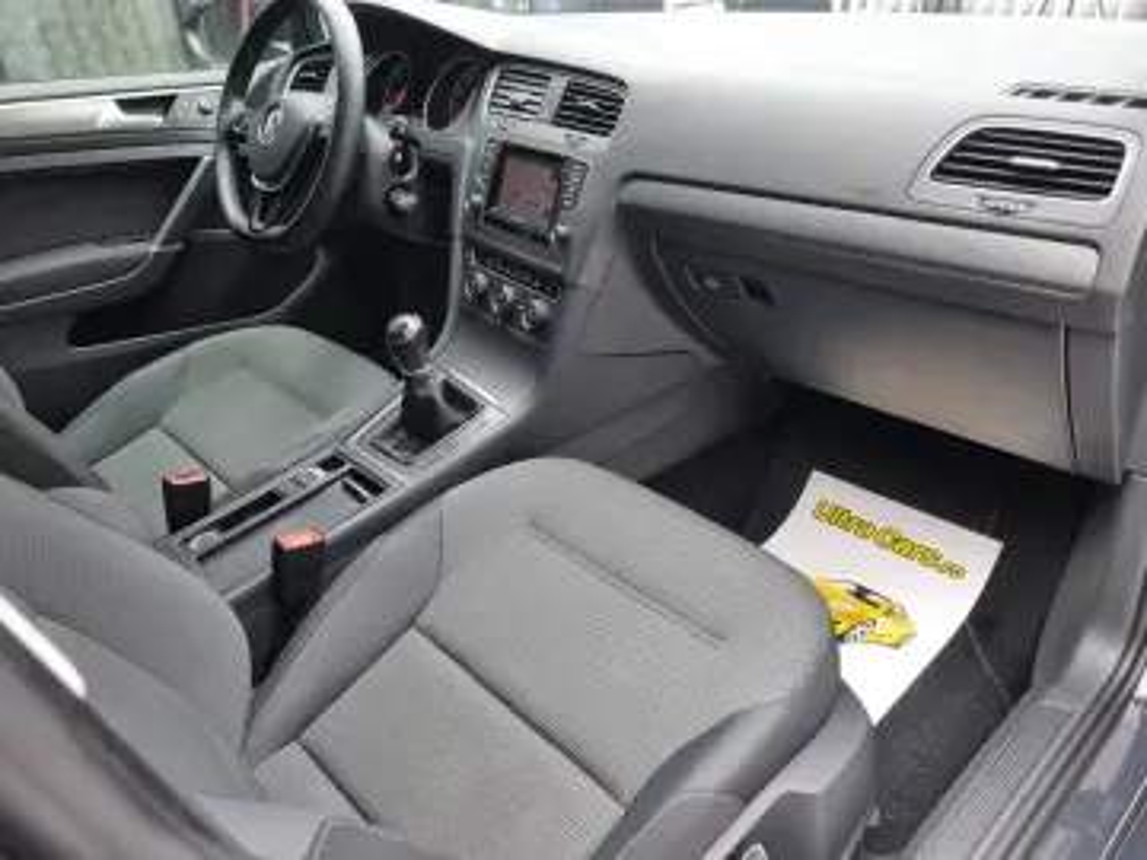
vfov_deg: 53.1
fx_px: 862
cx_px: 574
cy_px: 430
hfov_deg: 67.3
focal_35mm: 26
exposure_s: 1/100
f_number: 1.8
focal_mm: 5.4
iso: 160
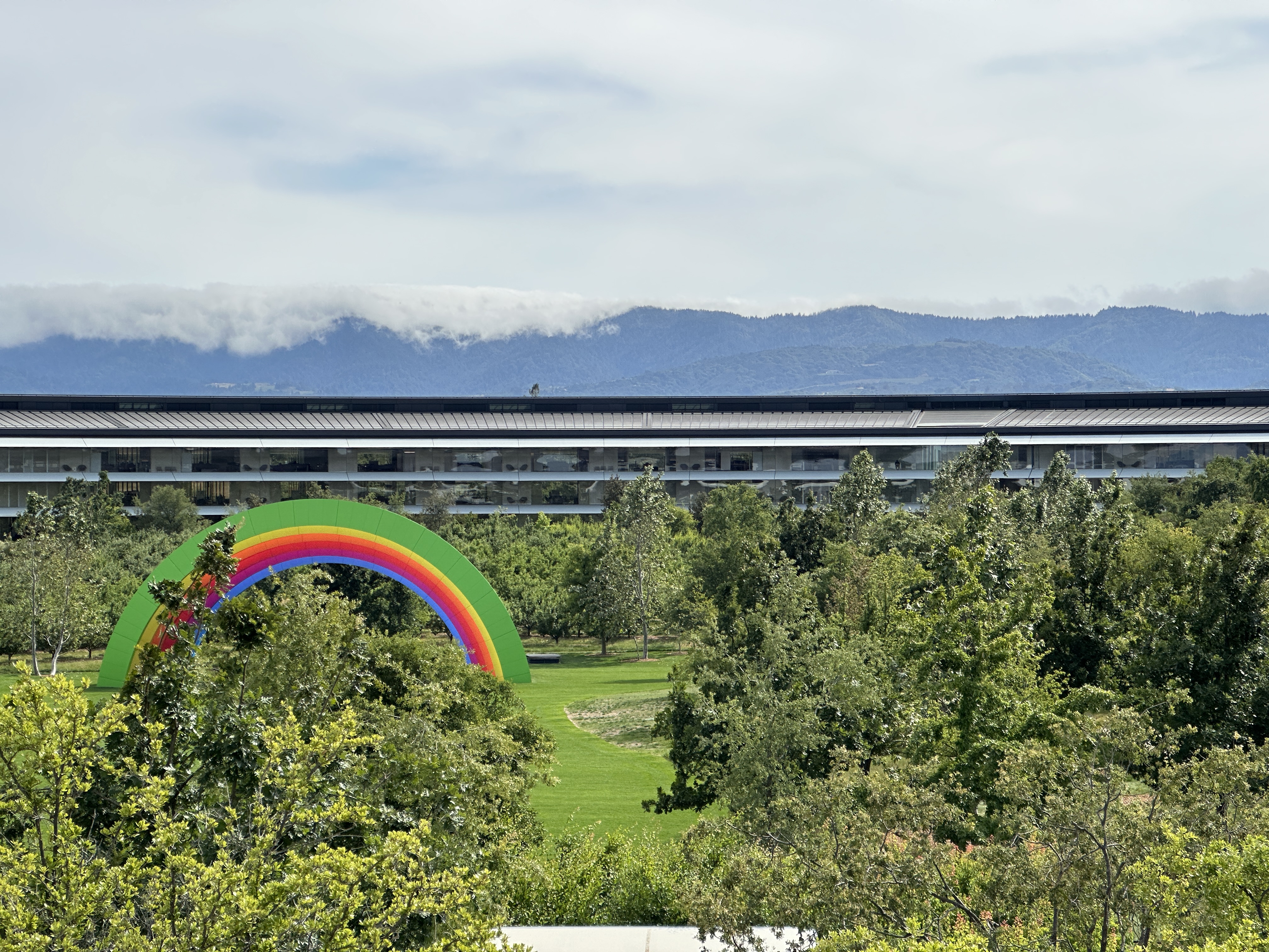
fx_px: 2823
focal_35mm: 77
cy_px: 476
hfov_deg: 25.3
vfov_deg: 19.1
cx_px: 634
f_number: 2.8
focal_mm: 9
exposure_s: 1/518
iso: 32
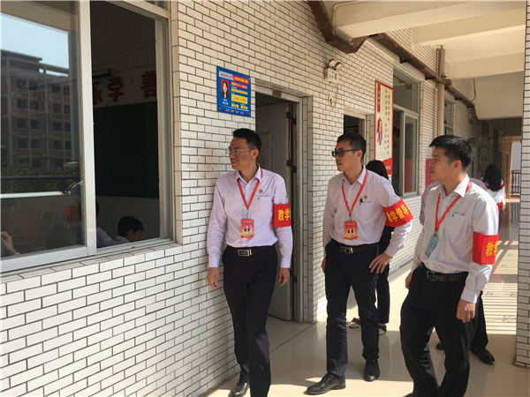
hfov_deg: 61.7
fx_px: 444
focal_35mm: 29
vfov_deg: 48.2
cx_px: 265
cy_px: 198
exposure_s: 1/999
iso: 25
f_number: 2.2
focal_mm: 4.15
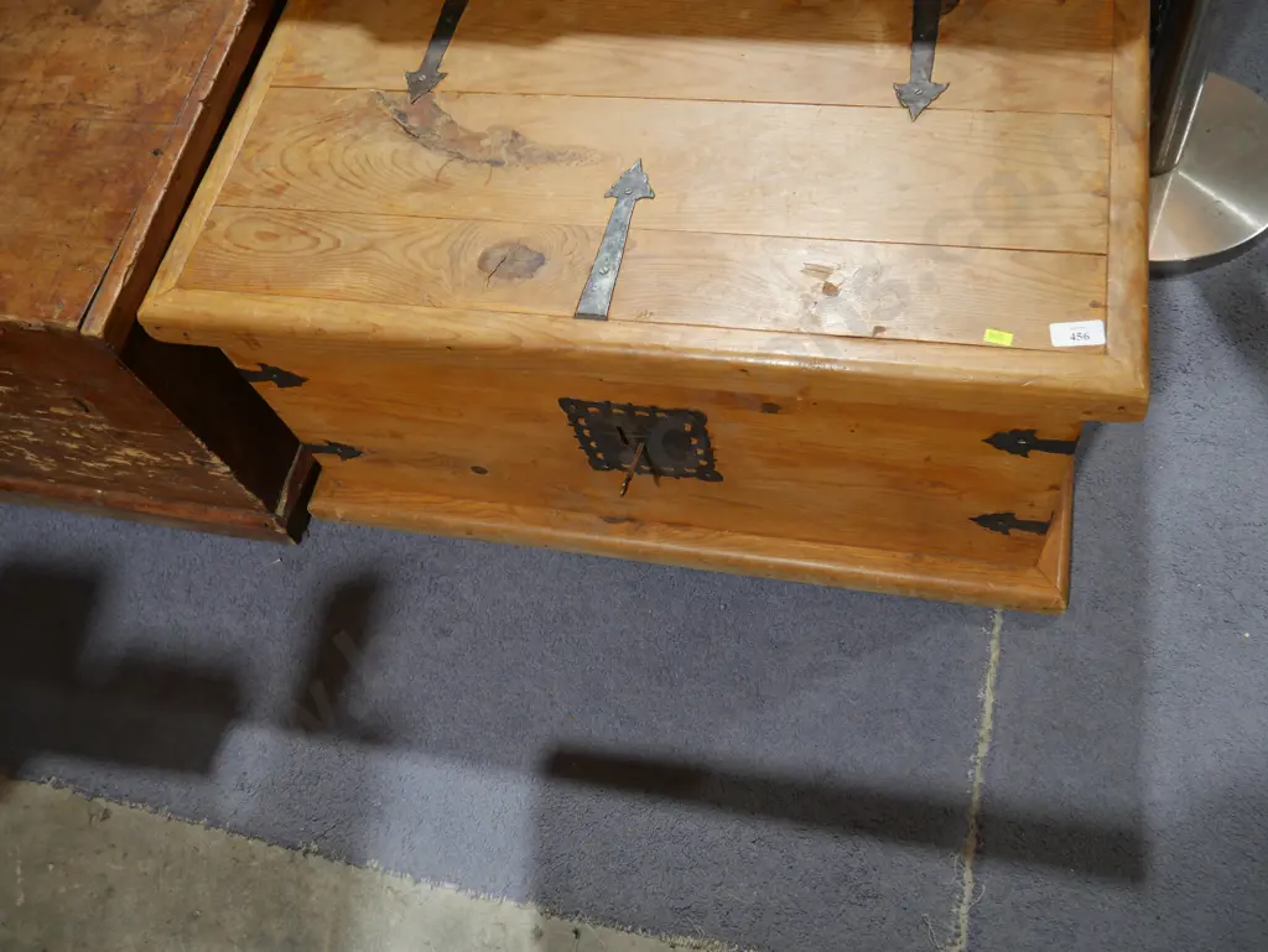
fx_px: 1099
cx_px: 634
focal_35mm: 30
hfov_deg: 59.9
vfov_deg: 46.8
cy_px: 476
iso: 320
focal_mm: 15
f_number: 3.6
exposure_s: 1/60
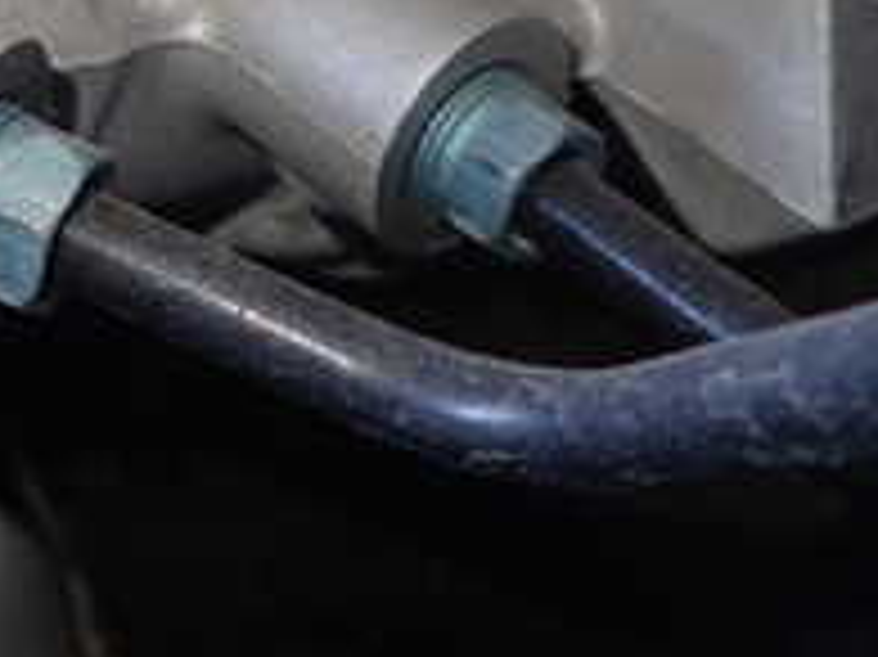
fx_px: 1952
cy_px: -122
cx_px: -32
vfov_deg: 18.2
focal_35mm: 77
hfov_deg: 24.1
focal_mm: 4.5
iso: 200
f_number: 2
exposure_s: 1/60
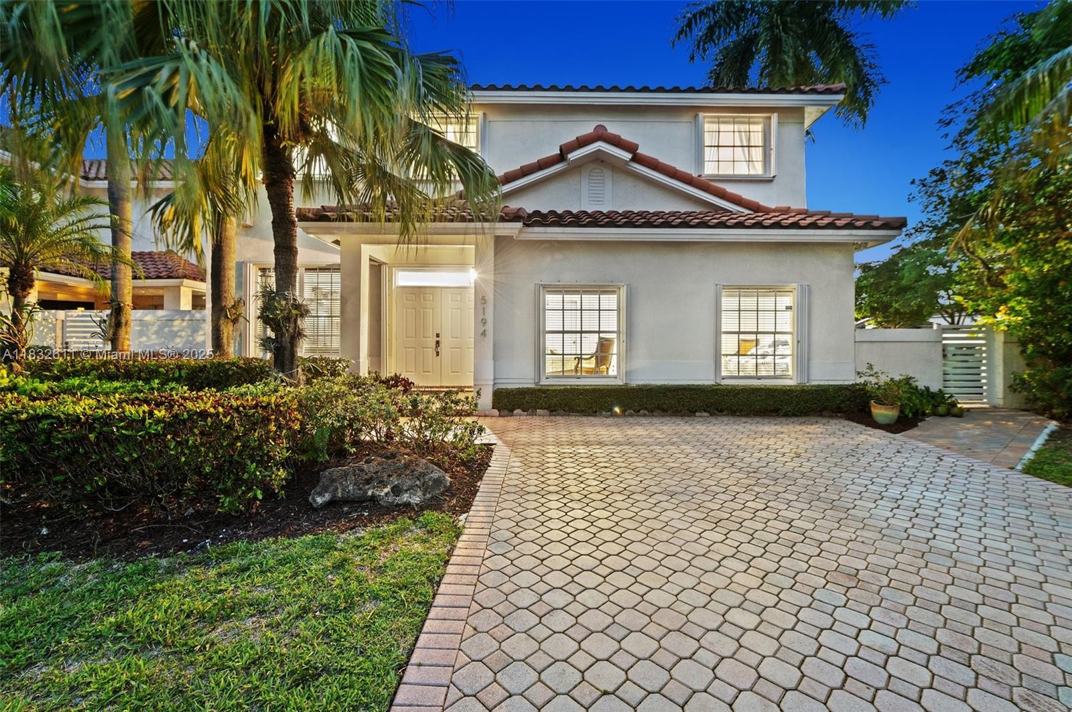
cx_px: 536
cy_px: 356
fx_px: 476
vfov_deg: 73.6
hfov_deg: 96.8
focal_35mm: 16
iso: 200
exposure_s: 8
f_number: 8
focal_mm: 16
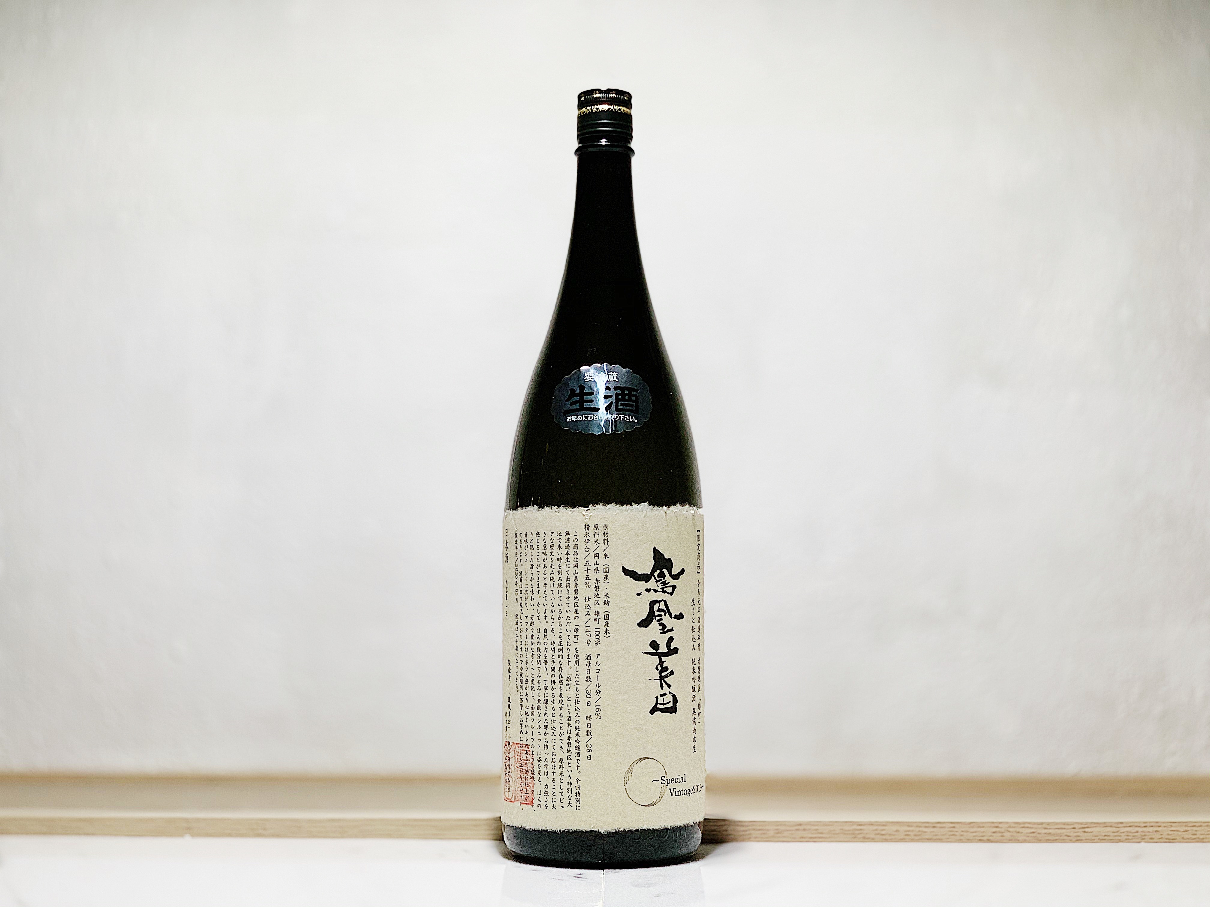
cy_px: 454
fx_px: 1818
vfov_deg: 28.0
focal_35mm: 52
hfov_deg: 36.8
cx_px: 605
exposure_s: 1/100
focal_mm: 6
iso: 100
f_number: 2.4
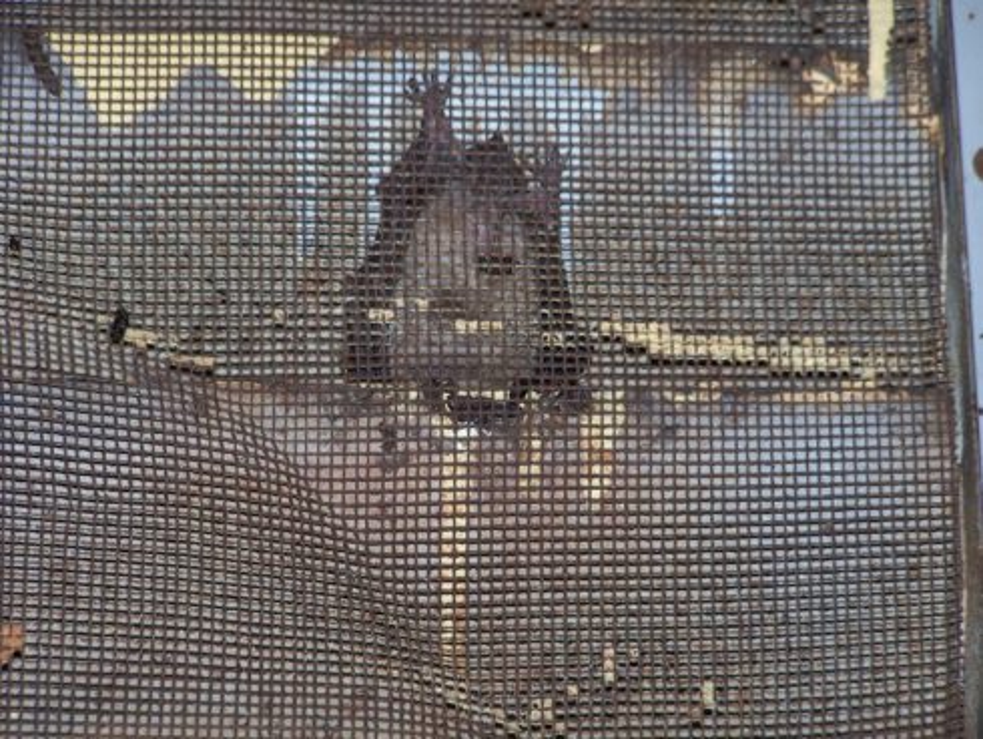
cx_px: 492
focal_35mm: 218
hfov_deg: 9.1
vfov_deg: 6.8
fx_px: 6194
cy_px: 370
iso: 80
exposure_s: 1/180
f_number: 3.2
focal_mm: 36.2
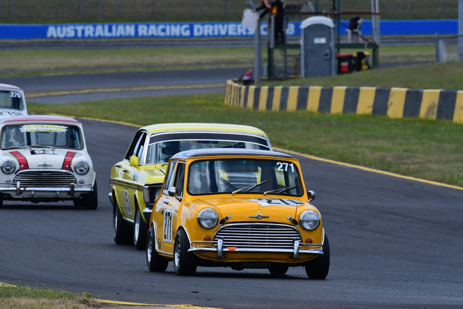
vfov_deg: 1.8
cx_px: 232
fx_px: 9649
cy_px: 154
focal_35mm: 750
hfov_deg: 2.7
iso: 640
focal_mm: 500
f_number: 13
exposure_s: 1/640
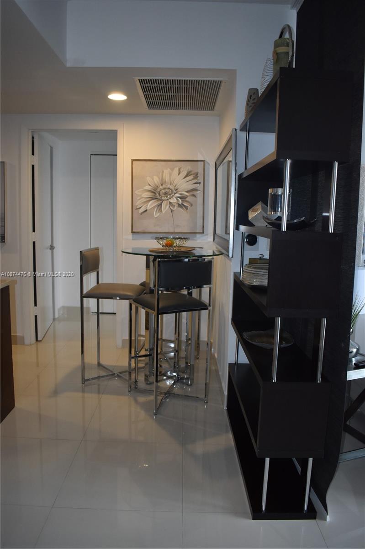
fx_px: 411
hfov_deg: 47.9
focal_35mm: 27
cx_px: 182
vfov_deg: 67.4
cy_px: 274
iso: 800
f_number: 3.5
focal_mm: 18
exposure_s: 1/200
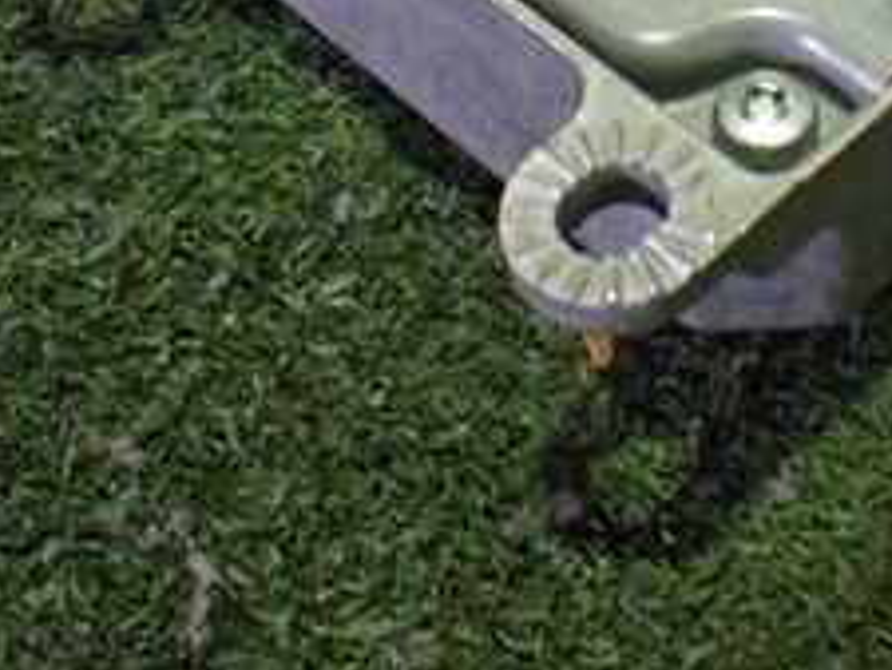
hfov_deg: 23.9
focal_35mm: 80
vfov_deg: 17.4
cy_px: -194
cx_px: 761
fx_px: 2063
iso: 800
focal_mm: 5.4
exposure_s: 1/40
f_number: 2.3
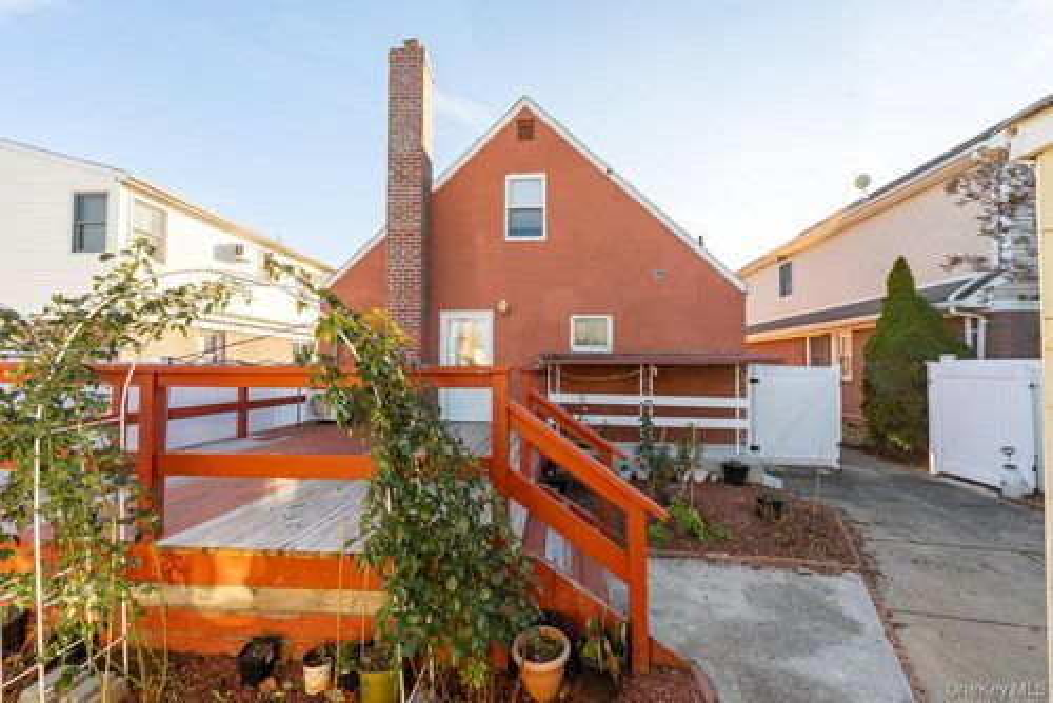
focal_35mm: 14
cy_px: 352
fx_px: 410
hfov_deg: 104.2
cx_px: 526
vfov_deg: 81.3
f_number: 8
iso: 800
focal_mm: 14
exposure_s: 1/6400
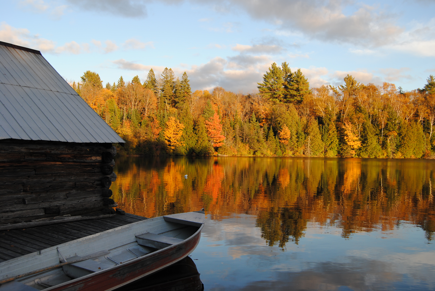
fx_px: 436
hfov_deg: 53.1
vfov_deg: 37.0
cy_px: 146
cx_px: 218
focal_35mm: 36
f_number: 5.6
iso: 100
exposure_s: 1/125
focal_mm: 24
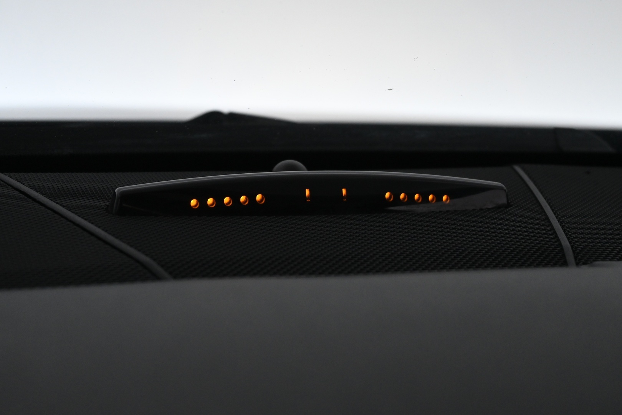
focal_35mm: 66
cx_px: 311
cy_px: 208
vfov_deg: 20.6
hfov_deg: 30.5
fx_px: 1140
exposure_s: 1/80
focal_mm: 44
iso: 1600
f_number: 6
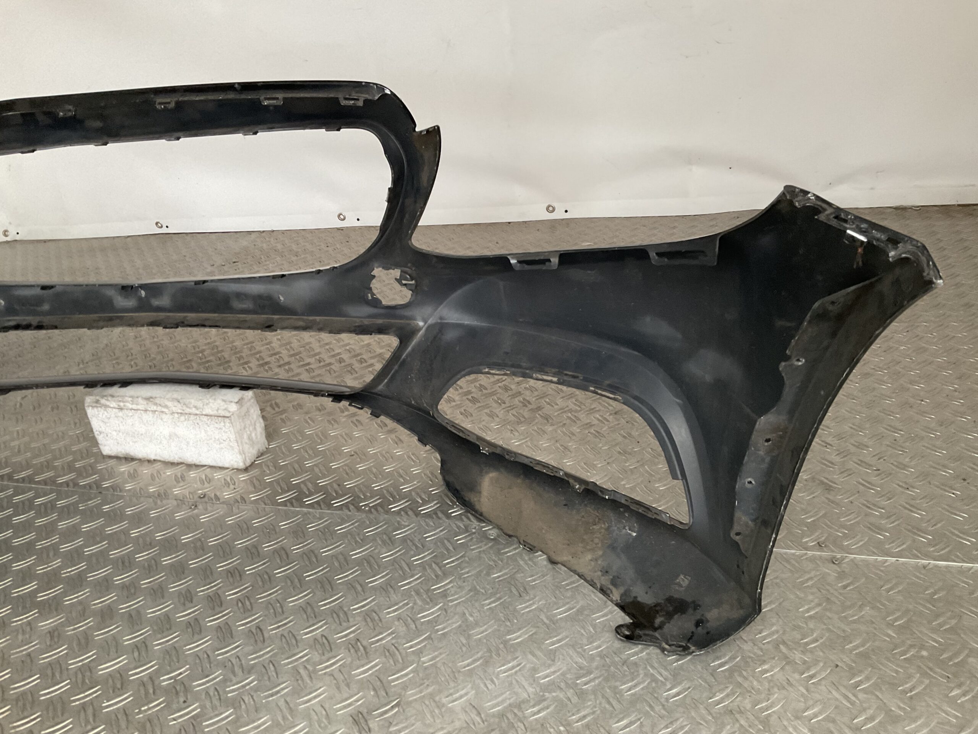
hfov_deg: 61.7
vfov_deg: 48.2
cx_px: 489
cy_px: 367
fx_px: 819
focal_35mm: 29
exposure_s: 1/50
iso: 160
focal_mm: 3
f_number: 1.8
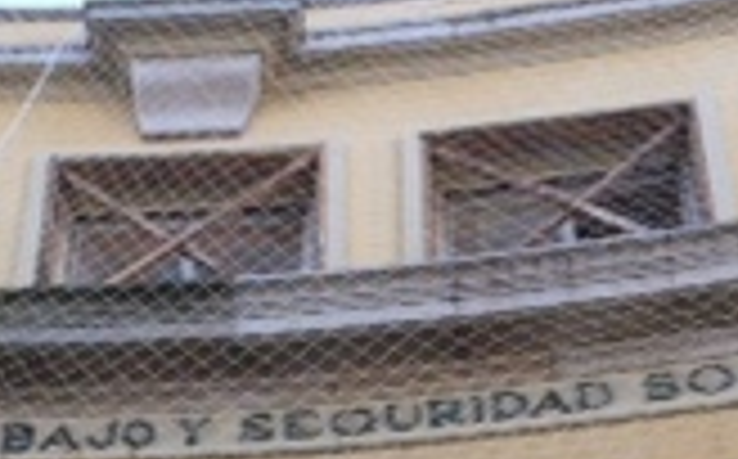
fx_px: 2912
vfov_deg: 8.4
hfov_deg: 14.4
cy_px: 1012
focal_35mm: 145
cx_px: 248
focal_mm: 3.85
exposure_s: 1/539
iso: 80
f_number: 2.8
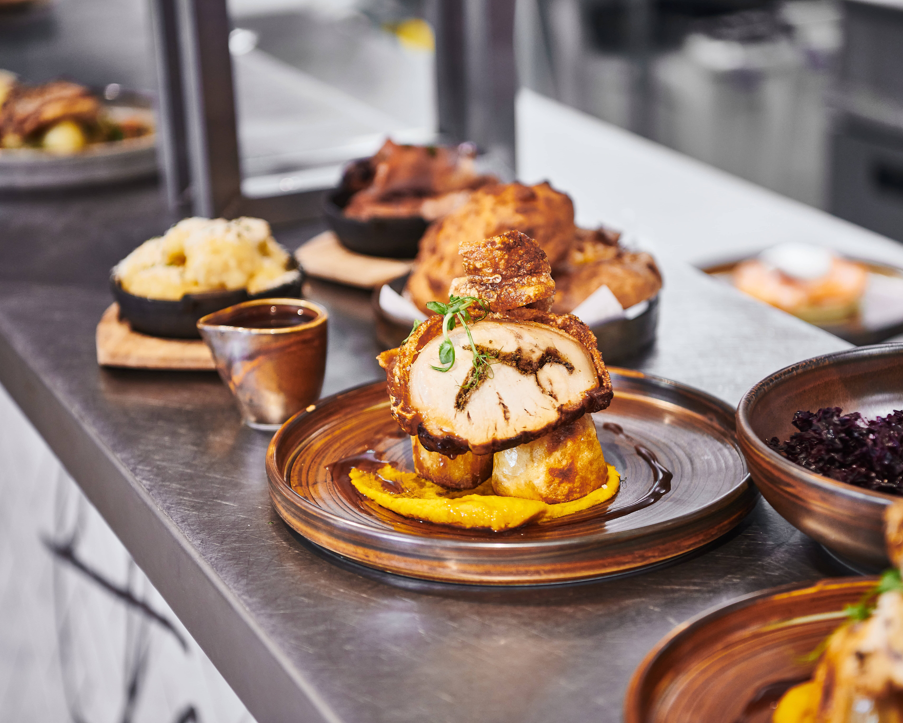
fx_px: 2111
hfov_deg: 24.1
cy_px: 362
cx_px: 457
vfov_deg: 19.4
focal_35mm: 79
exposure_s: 1/100
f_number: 3.2
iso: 500
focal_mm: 70
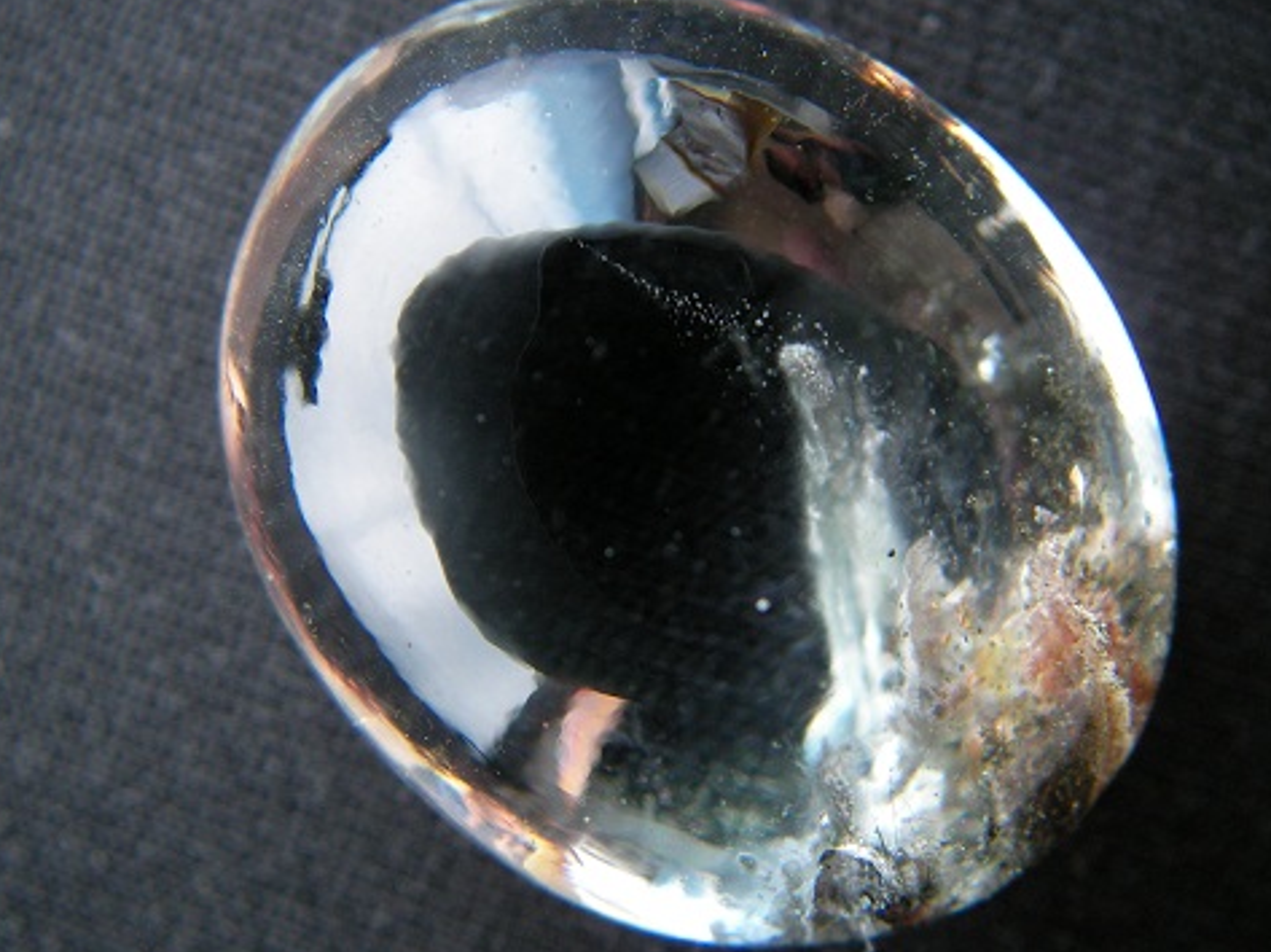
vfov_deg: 35.1
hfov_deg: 45.8
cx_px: 648
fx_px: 1504
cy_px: 460
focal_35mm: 41
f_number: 3.3
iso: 100
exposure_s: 1/2.6
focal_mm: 6.3
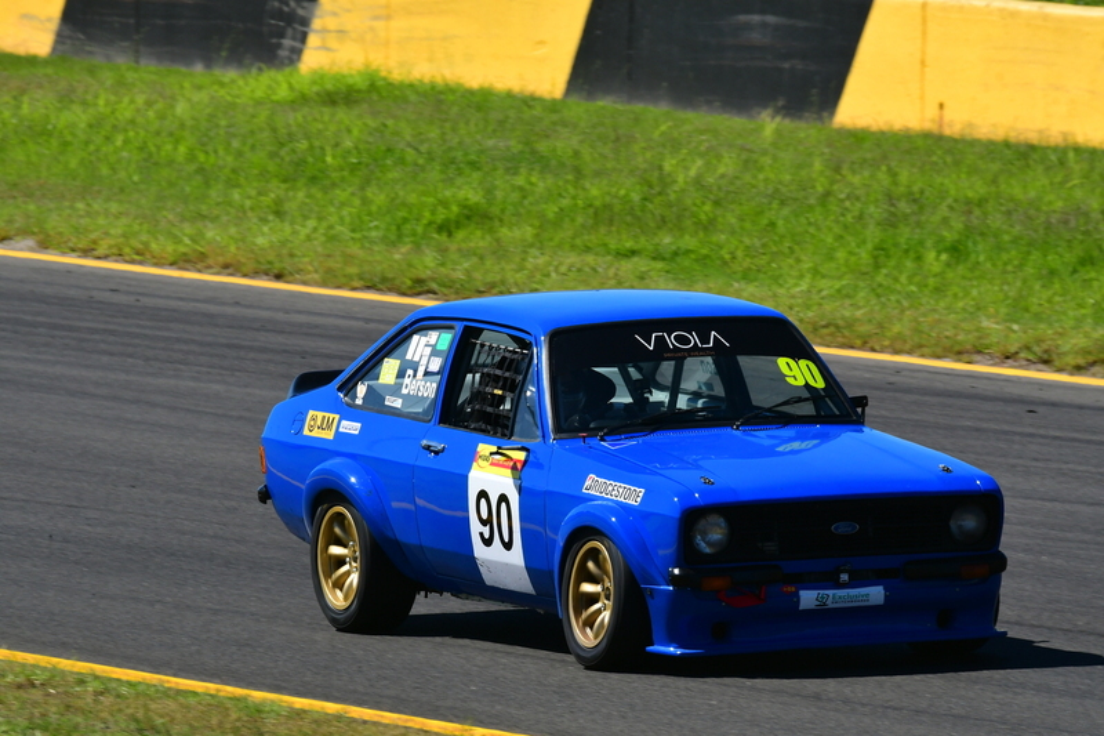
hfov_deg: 3.1
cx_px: 552
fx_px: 20694
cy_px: 368
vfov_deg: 2.0
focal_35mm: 675
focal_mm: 450
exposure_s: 1/640
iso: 500
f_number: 13
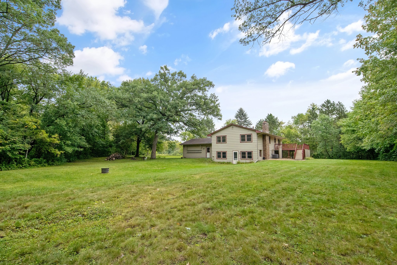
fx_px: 198
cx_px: 198
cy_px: 132
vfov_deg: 67.4
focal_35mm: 18
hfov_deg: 90.0
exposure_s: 1/1600
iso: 2500
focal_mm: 18
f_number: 5.6
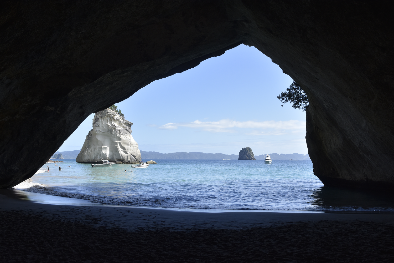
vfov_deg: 43.6
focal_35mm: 30
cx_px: 197
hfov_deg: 61.9
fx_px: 328
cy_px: 132
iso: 320
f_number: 8
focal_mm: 20
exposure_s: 1/500
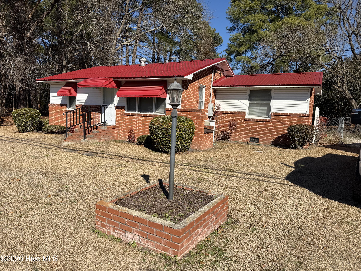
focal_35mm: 24
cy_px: 136
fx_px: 250
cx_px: 180
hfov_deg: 71.6
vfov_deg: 56.8
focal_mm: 6.76
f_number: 1.78
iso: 80
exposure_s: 1/5714
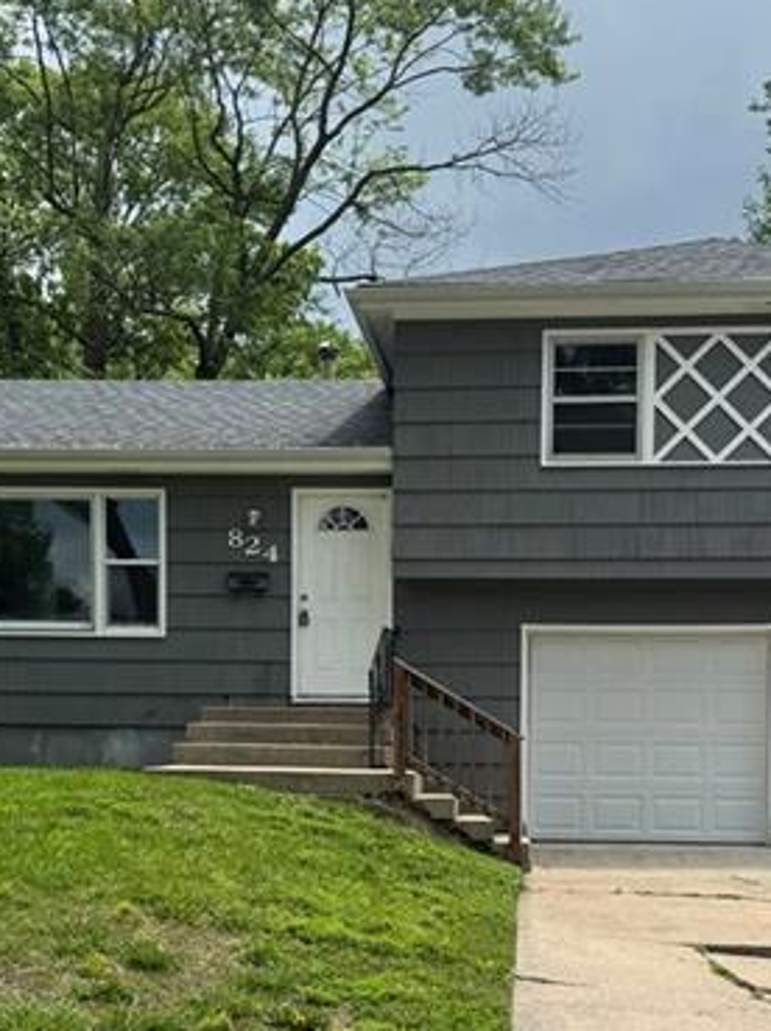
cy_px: 763
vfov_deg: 37.4
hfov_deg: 29.0
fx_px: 1487
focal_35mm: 50
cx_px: 430
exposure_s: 1/3802
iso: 80
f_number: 1.78
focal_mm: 6.76
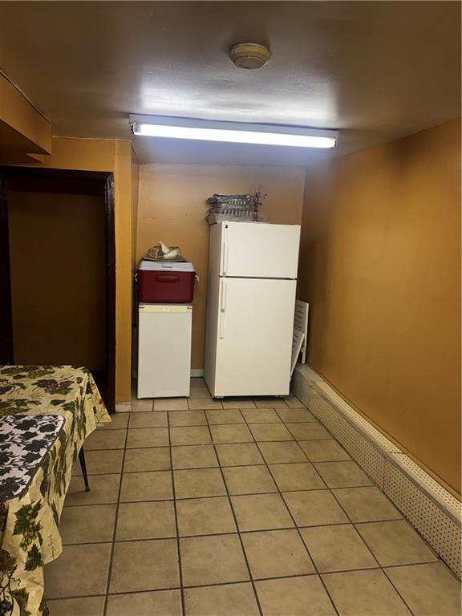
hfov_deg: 56.8
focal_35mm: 24
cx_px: 231
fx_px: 427
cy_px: 308
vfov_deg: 71.6
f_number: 1.78
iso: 320
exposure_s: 1/60
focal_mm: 6.76
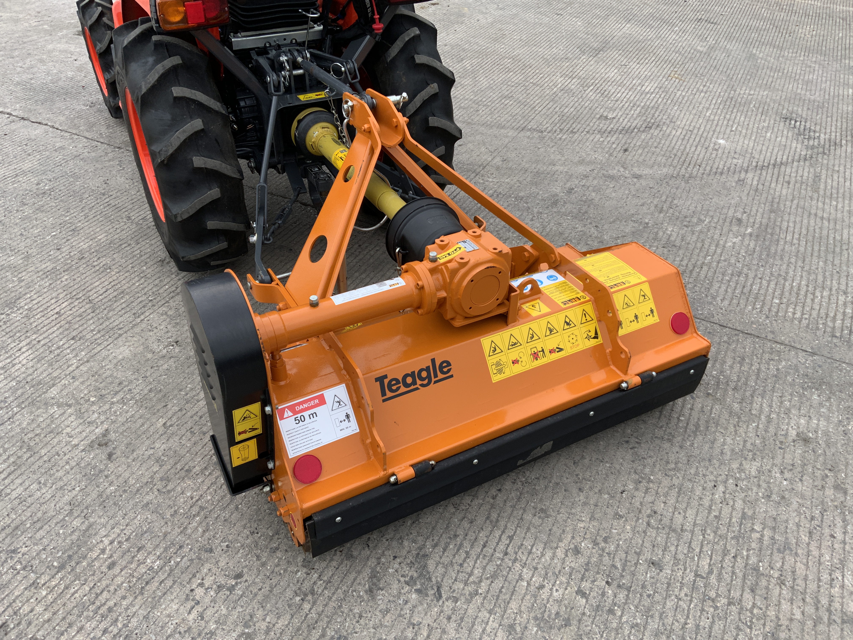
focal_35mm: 29
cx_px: 426
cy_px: 320
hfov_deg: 61.7
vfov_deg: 48.2
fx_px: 715
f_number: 1.8
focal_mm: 3
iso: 16
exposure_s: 1/620
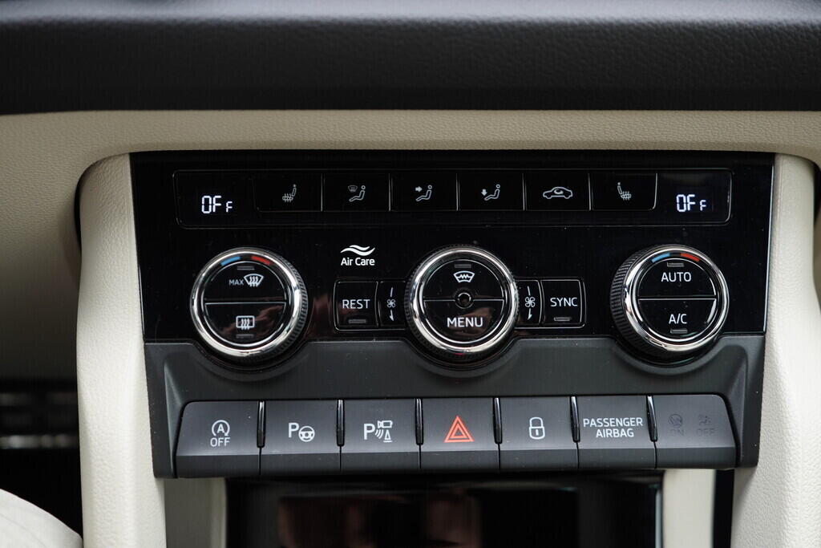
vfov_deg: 36.9
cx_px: 410
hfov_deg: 53.1
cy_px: 274
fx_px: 821
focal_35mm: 36
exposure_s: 1/40
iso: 500
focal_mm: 24
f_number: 2.8
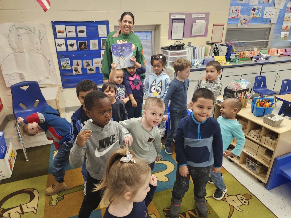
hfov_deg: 73.9
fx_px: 193
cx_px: 146
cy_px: 109
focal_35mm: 23
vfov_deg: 58.9
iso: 320
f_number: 1.8
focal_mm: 5.54
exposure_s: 1/120
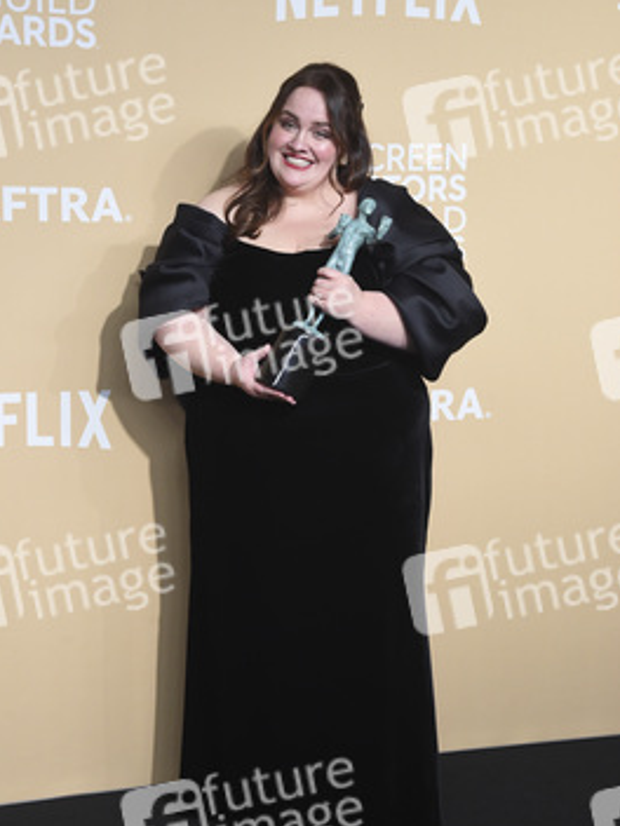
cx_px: 311
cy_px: 462
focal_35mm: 82
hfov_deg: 18.0
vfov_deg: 23.8
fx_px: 1958
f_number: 5.6
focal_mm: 75
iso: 2000
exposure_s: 1/250
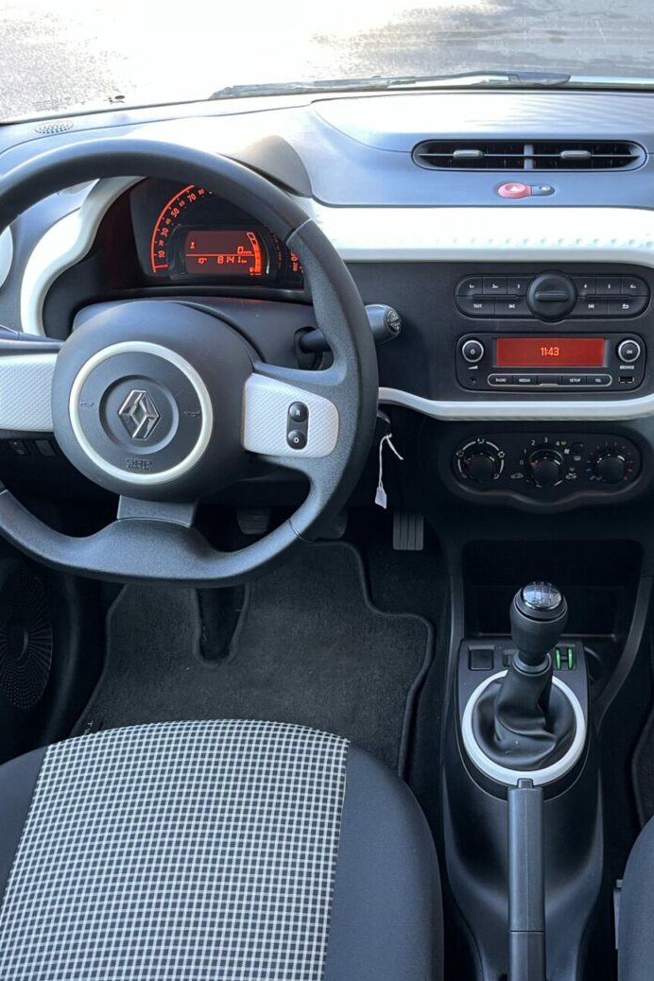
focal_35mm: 40
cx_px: 467
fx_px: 1090
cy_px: 538
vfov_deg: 48.4
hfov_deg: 32.9
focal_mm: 5.1
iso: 160
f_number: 1.6
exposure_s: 1/60
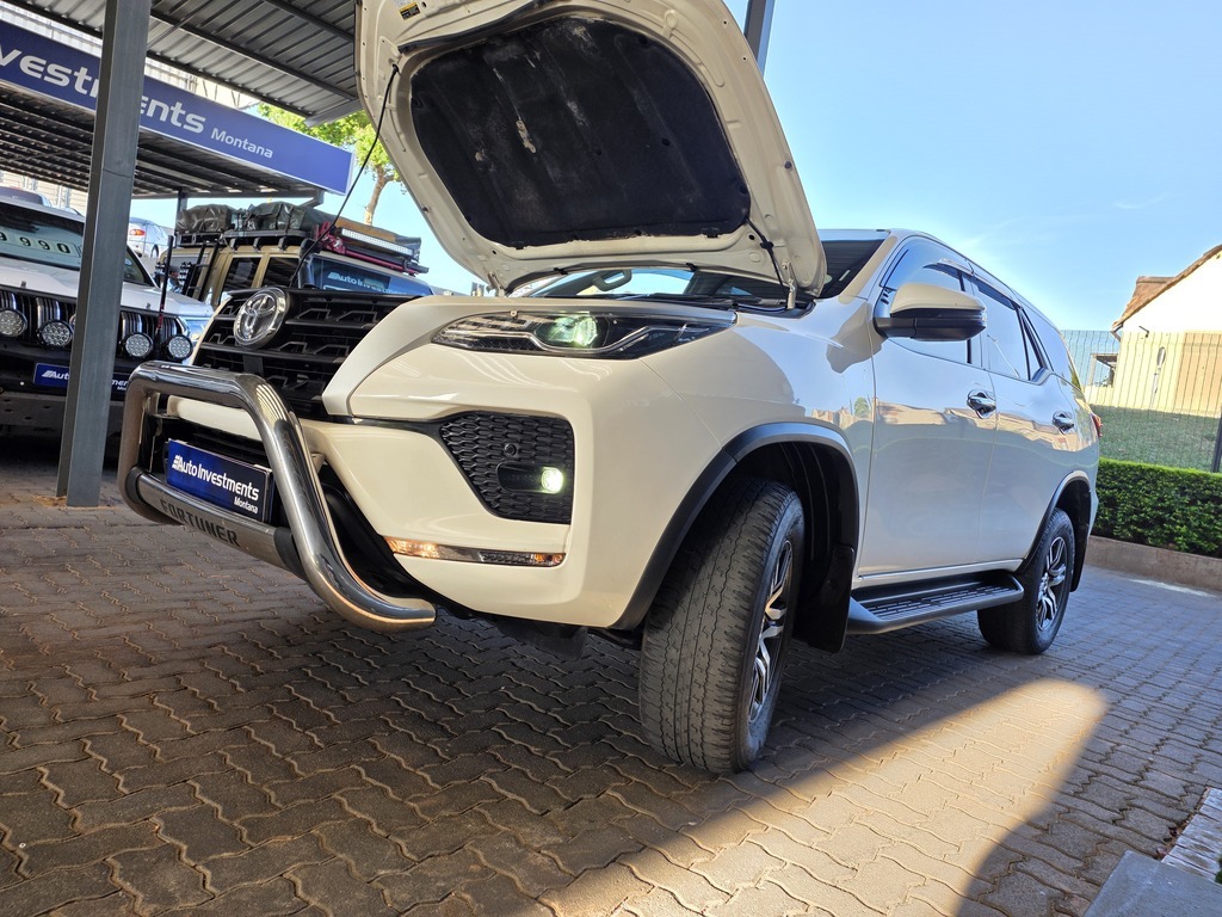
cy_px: 458
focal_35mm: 23
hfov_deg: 73.9
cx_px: 611
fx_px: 812
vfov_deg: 58.9
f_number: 1.7
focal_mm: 6.25
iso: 40
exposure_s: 1/180
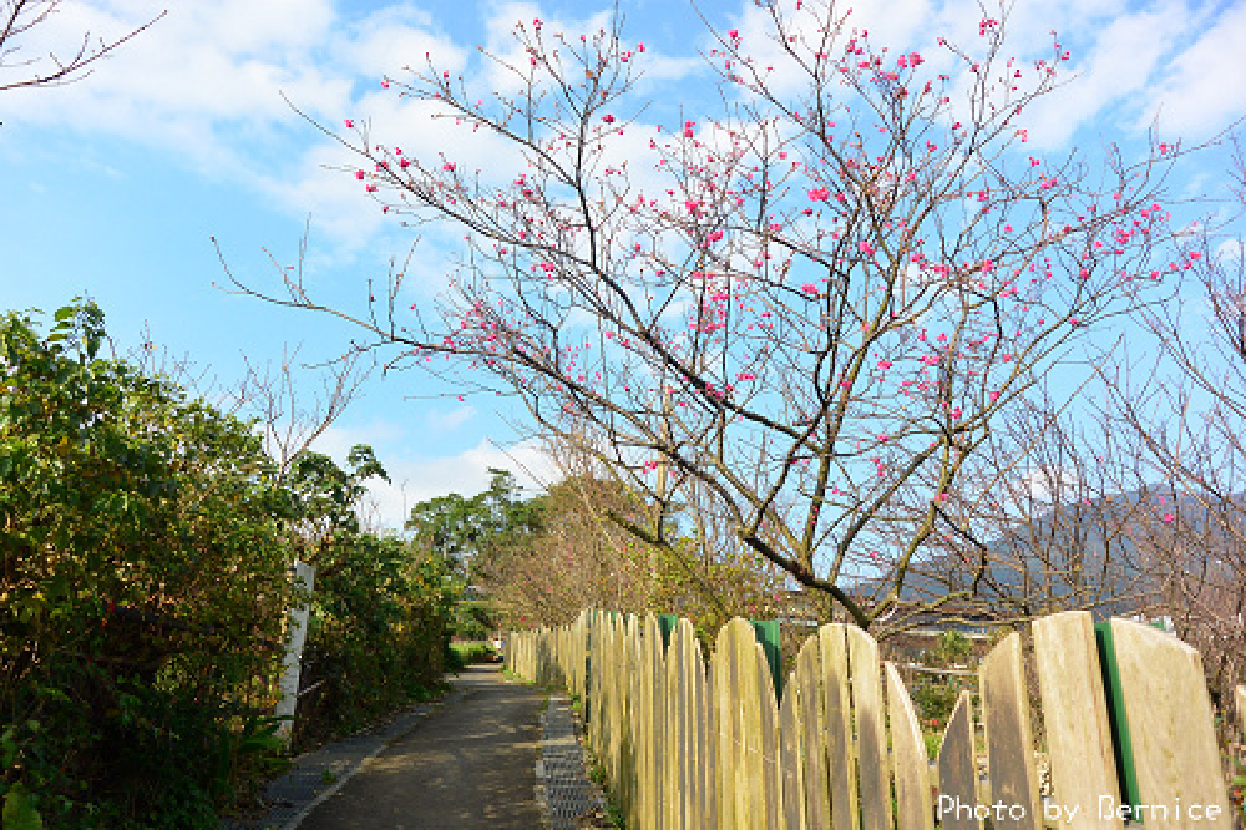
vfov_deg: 47.9
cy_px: 415
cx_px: 623
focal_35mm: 27
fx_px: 934
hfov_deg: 67.4
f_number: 4.5
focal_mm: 10
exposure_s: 1/640
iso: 160
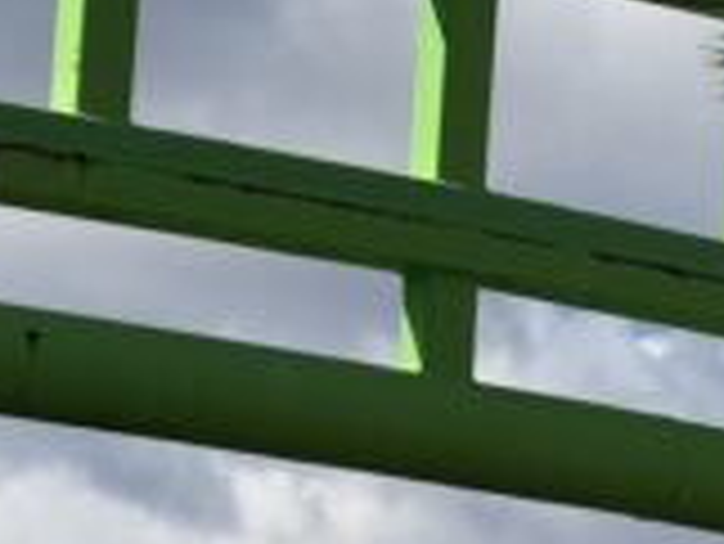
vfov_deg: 3.1
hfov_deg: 4.1
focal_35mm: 478
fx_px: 10005
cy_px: -234
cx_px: 1201
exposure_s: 1/864
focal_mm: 16.89
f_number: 2.8
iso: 20
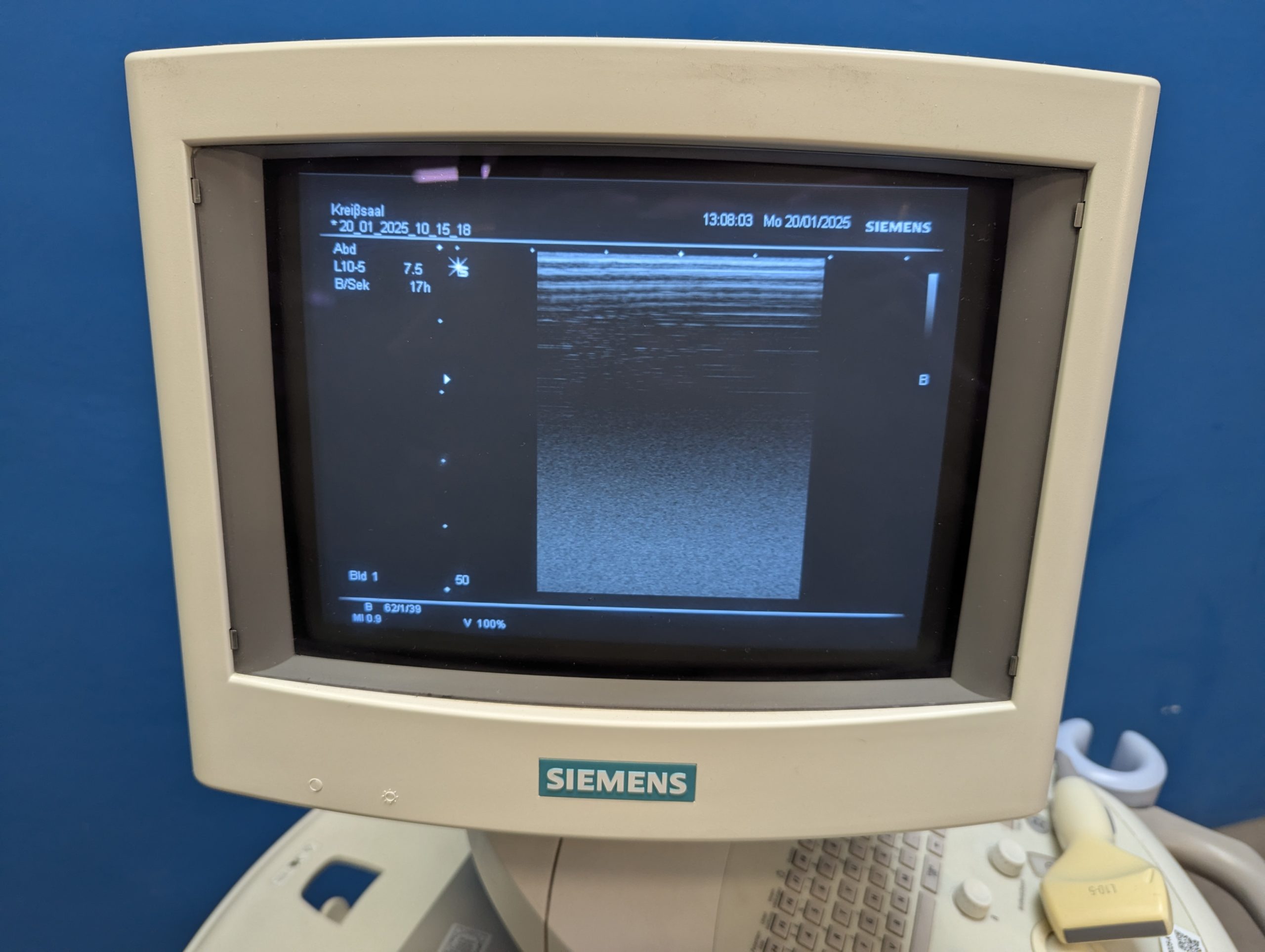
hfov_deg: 71.5
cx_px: 632
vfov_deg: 56.9
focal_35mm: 24
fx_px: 878
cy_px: 476
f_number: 1.85
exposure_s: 1/100
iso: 153
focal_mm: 6.81
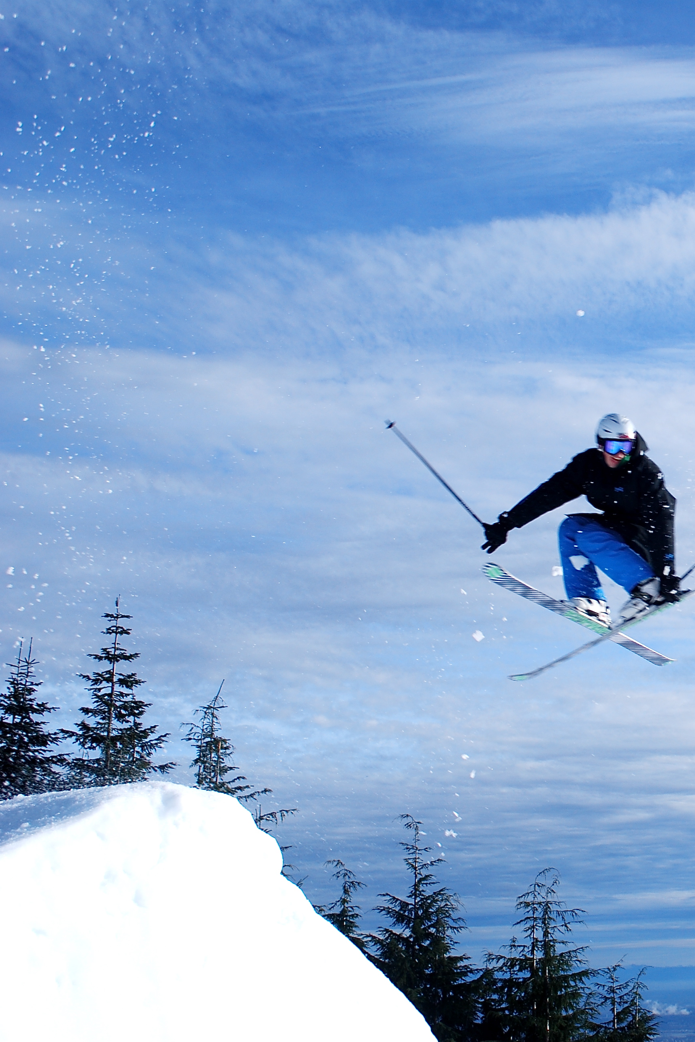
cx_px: 772
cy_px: 521
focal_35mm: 54
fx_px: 1564
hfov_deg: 23.5
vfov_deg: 36.9
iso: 100
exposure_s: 1/320
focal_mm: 24
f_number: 9
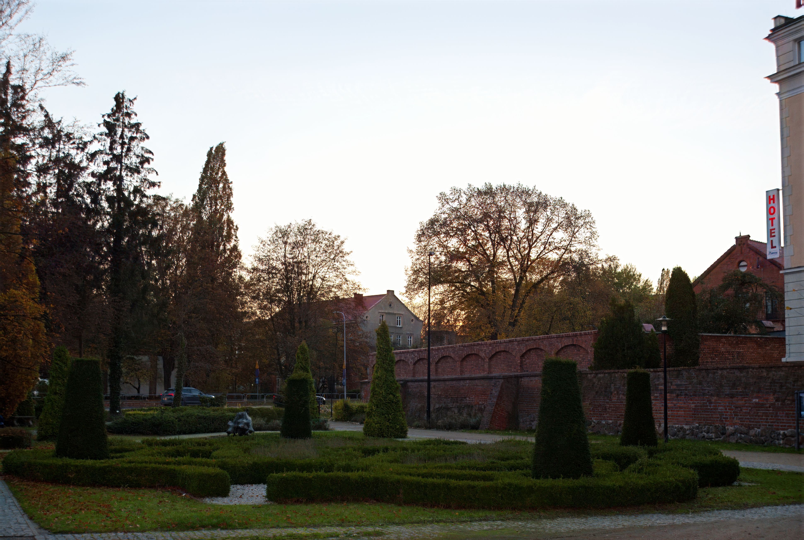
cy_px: 270
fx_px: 940
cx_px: 402
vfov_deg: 32.1
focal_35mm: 42
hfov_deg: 46.3
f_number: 5.6
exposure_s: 1/80
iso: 400
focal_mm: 28
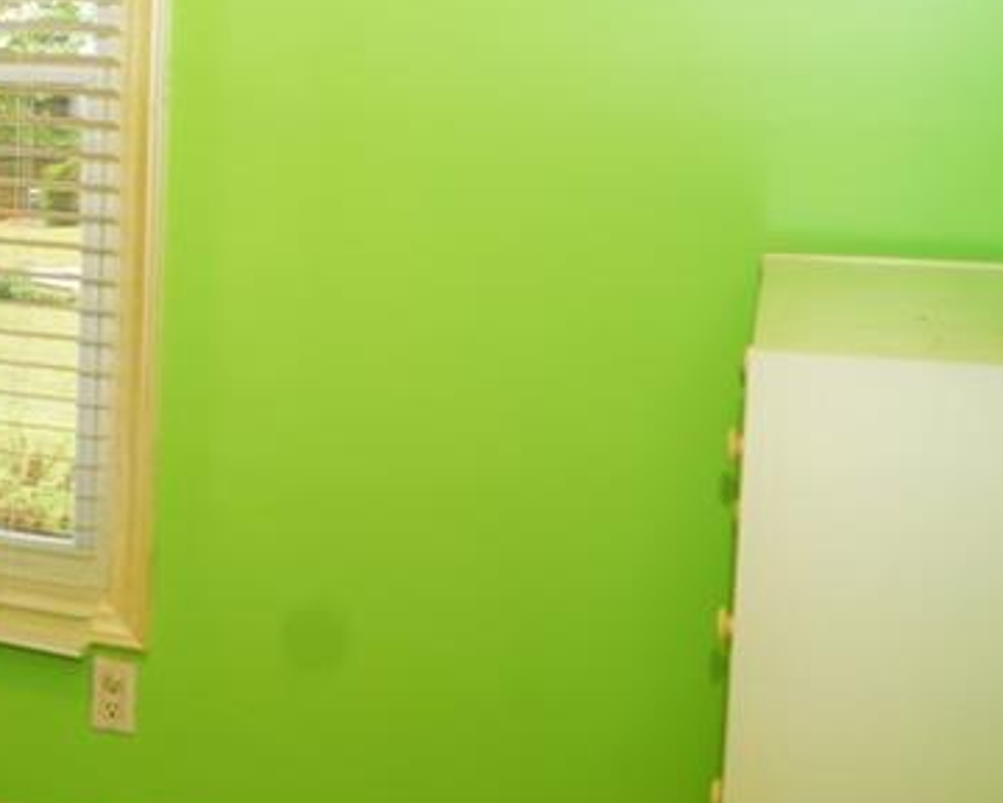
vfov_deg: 21.0
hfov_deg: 23.7
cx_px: -259
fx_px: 2137
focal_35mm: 72
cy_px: 176
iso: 100
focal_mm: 18
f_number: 6.3
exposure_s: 1/2.5
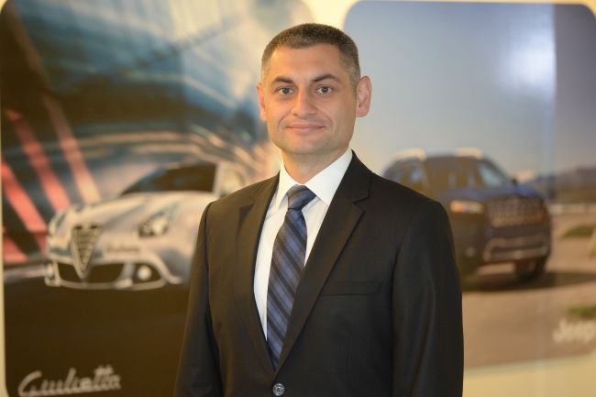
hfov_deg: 13.3
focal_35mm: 155
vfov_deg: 8.8
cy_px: 198
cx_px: 298
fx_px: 2565
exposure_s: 1/80
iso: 1600
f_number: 4
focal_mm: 155
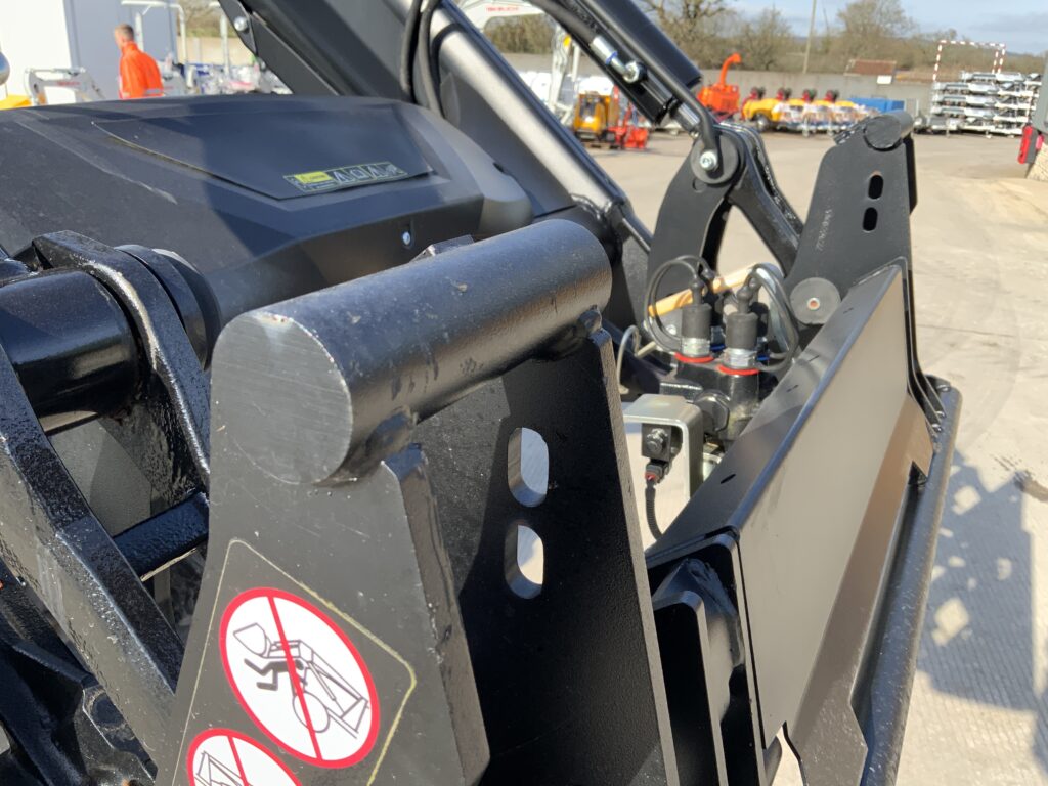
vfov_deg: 48.2
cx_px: 524
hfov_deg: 61.7
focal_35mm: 29
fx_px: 878
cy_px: 393
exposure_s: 1/700
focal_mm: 3
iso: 16
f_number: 1.8
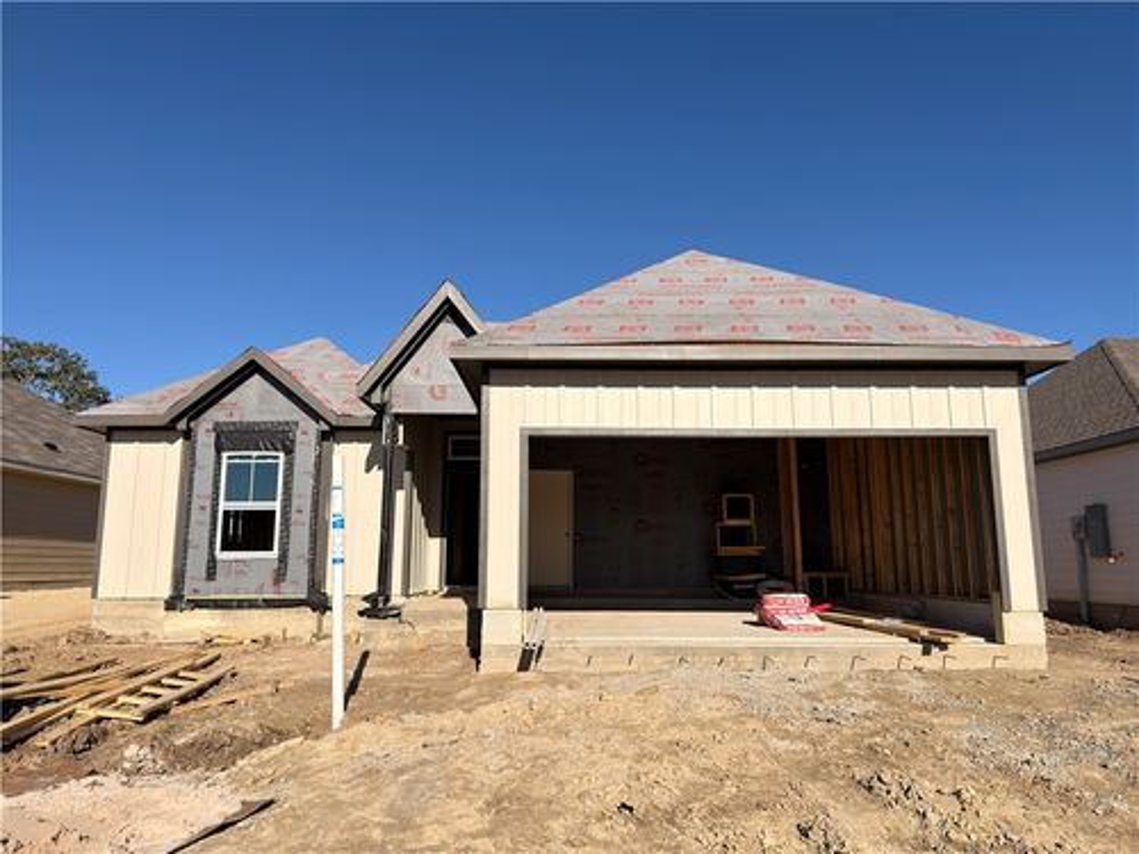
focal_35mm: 24
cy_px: 427
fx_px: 790
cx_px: 570
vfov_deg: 56.8
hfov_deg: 71.6
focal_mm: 6.76
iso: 64
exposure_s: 1/7299
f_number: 1.78
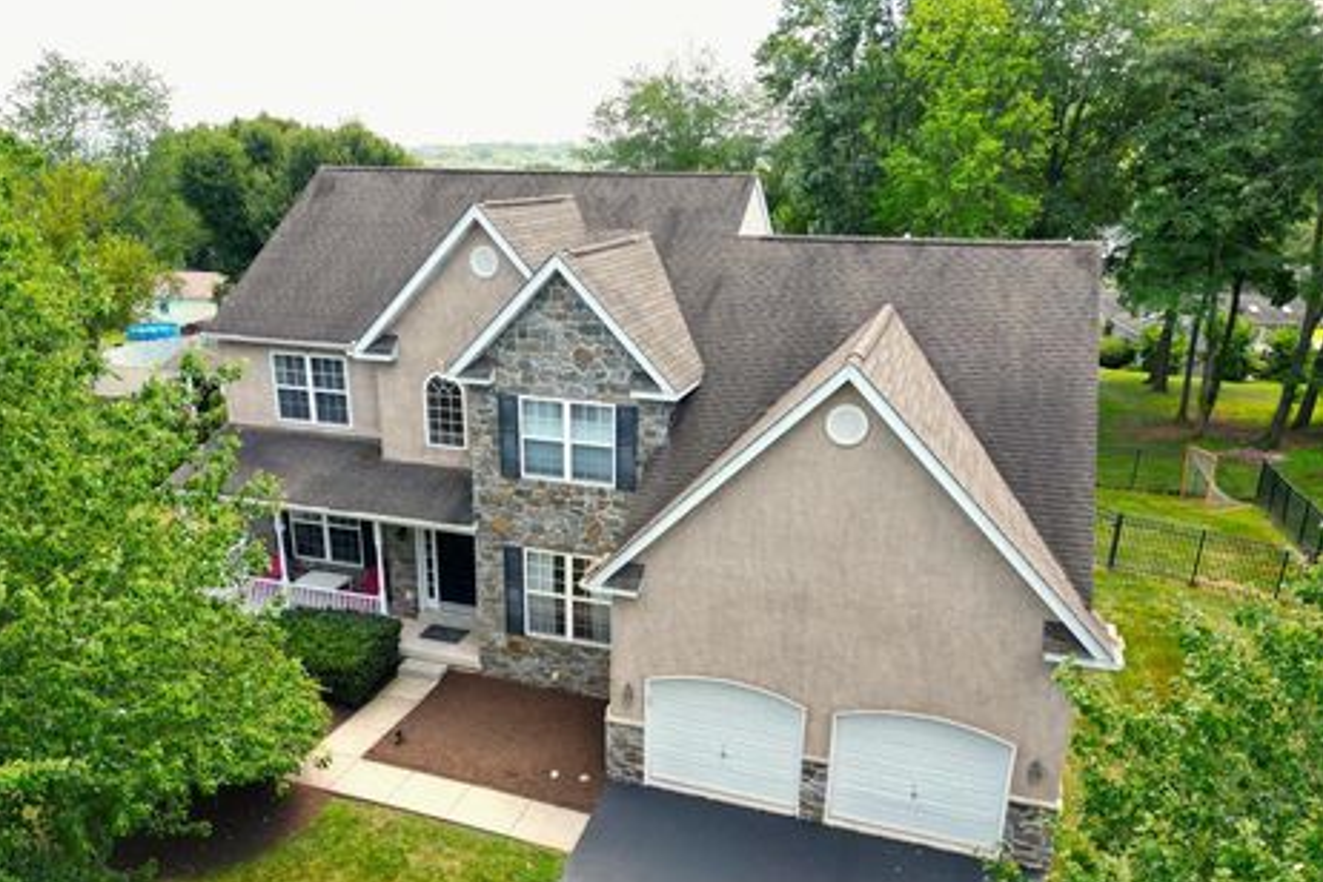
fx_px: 992
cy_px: 528
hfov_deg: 67.3
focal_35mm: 27
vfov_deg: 47.7
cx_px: 613
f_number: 1.7
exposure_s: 1/725
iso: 130
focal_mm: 6.72
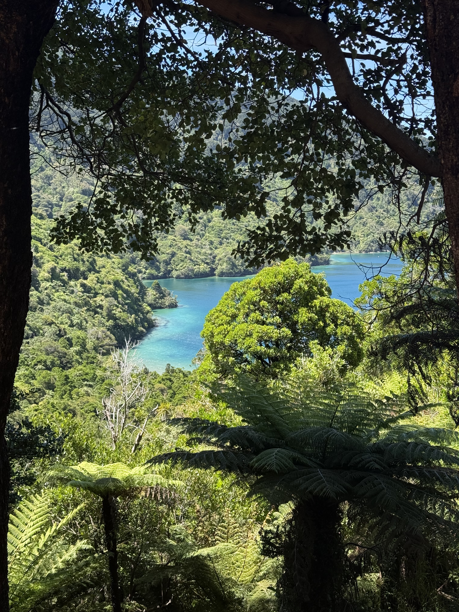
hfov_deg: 30.3
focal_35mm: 48
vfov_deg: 39.7
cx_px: 230
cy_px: 306
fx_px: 849
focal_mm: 6.76
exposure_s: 1/1167
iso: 64
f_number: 1.78
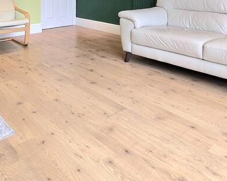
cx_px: 114
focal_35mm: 33
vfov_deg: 36.7
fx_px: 222
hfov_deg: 54.2
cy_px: -24
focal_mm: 2.2
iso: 160
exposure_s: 1/50.3
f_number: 2.2
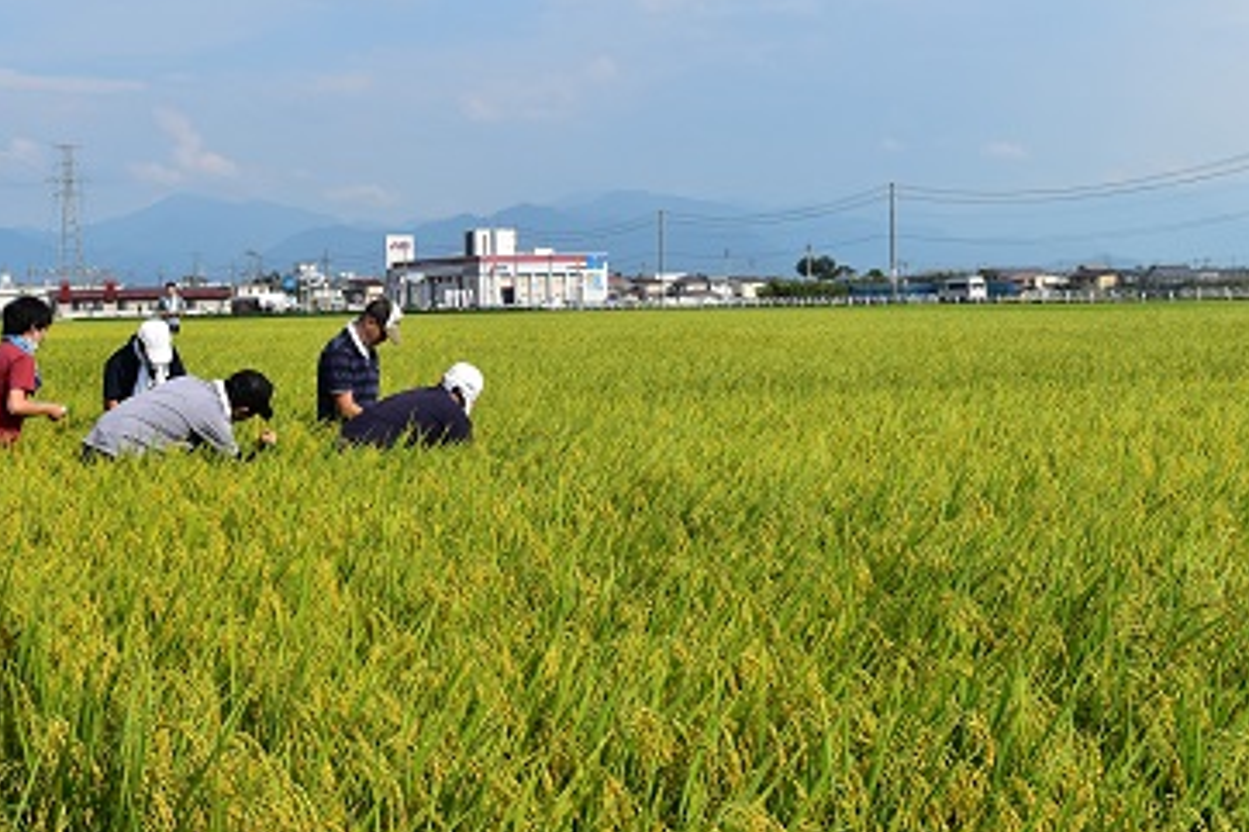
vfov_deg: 24.2
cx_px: 542
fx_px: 1942
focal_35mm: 56
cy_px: 449
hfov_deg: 35.6
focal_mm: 30
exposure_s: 1/500
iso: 360
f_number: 11
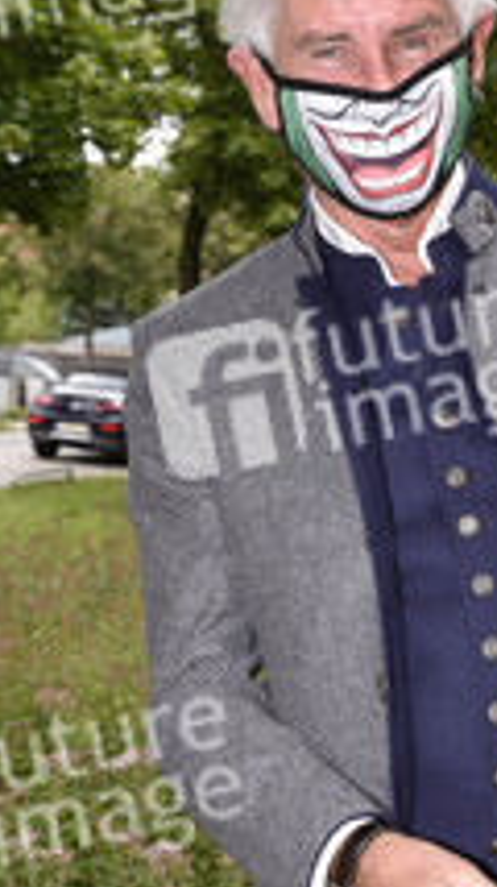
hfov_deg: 12.7
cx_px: 480
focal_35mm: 94
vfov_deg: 22.6
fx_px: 2207
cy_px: 589
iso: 200
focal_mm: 48
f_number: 8
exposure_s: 1/160
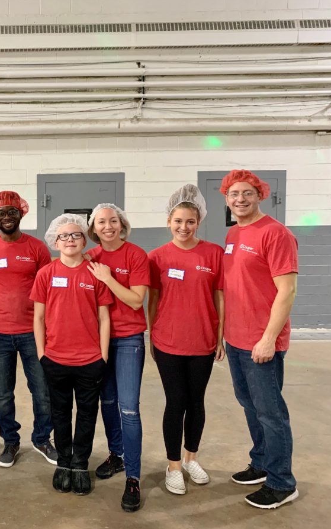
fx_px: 534
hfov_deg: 31.5
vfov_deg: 52.7
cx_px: -9
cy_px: 264
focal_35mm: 37
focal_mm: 4.25
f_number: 1.8
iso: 400
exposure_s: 1/51
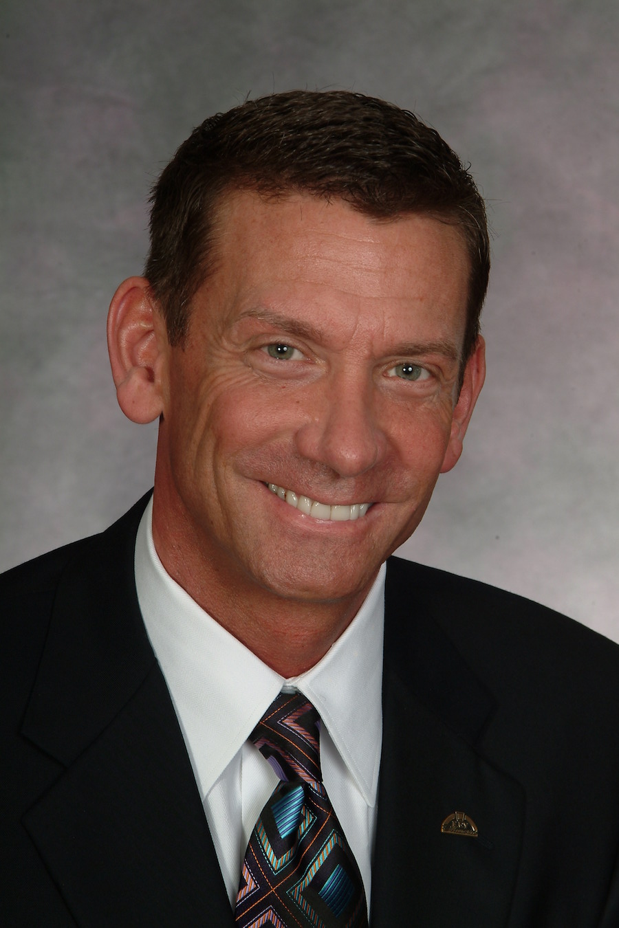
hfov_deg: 8.7
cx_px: 310
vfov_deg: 13.0
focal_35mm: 158
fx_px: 4062
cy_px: 464
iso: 200
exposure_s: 1/125
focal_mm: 105
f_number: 11
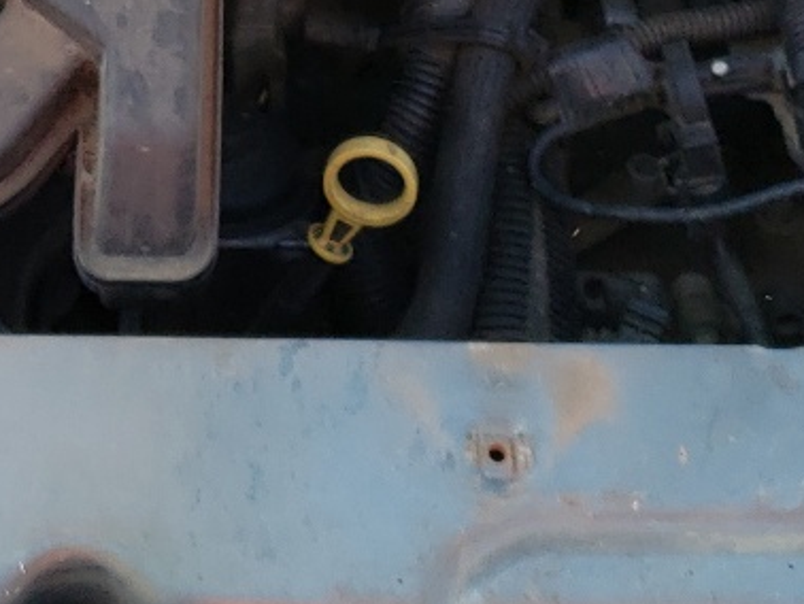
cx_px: 83
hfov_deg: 17.6
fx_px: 2557
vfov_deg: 12.7
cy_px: -332
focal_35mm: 110
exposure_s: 1/769
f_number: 1.5
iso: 50
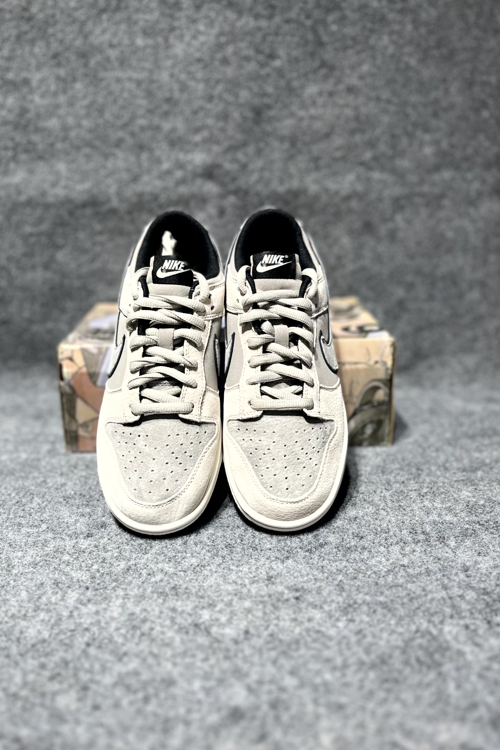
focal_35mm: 28
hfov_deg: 46.4
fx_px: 583
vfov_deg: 65.5
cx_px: 231
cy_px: 364
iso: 32
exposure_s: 1/109
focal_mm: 5.1
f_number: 1.6
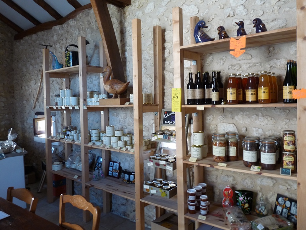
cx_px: 153
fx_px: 239
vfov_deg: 51.4
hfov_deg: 65.3
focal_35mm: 27
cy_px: 115
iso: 200
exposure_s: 1/30
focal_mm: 4.8
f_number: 2.8
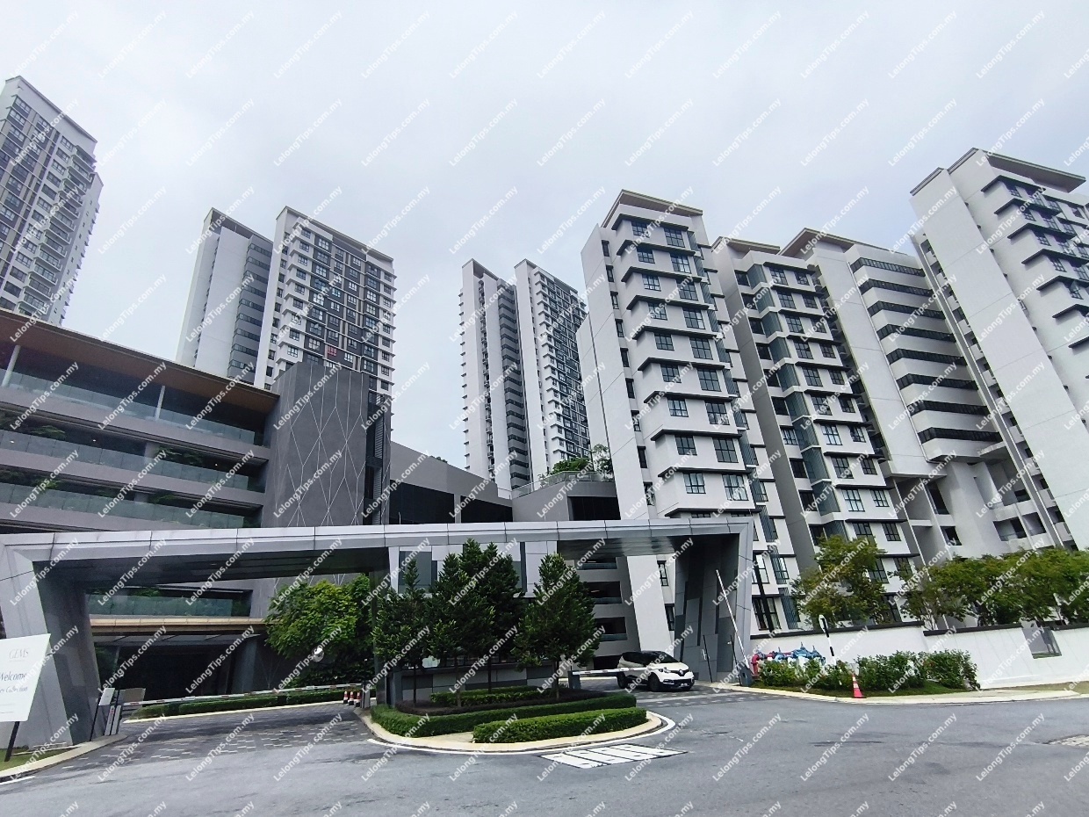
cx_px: 544
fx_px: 472
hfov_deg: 98.2
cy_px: 408
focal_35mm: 15
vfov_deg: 81.7
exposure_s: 1/5602
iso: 64
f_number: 2.2
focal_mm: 1.65
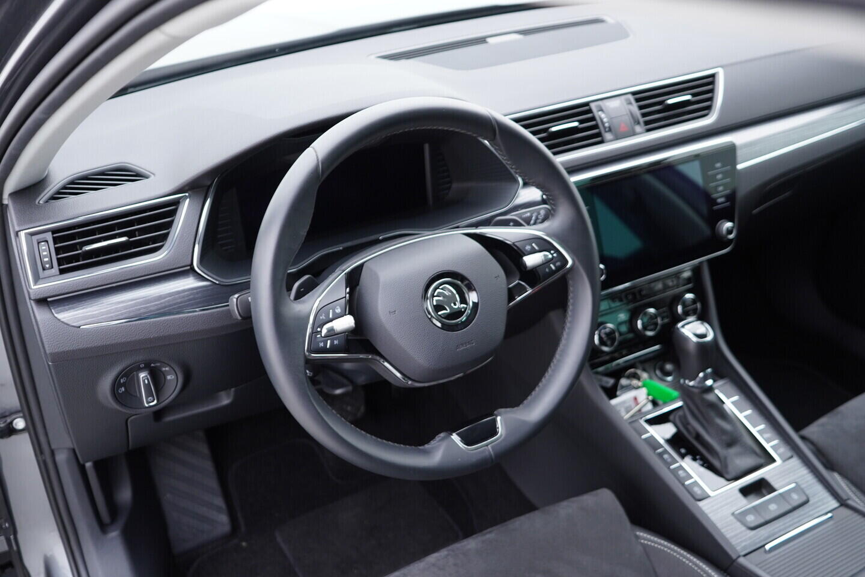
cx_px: 432
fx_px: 865
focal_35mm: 36
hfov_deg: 53.1
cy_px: 288
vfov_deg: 36.9
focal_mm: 24
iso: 320
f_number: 2.8
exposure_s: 1/40
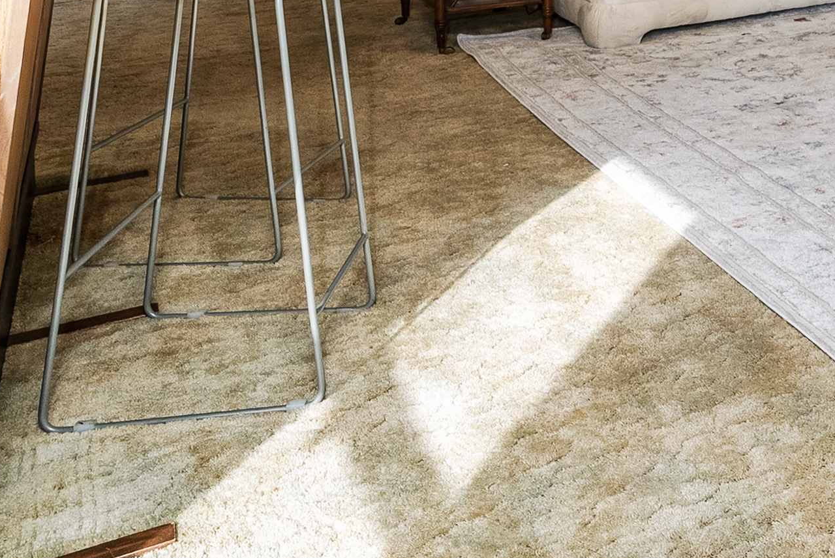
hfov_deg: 33.1
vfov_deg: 22.2
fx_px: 1230
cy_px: -218
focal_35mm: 53
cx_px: 904
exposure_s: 1/2
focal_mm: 16
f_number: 9
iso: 500
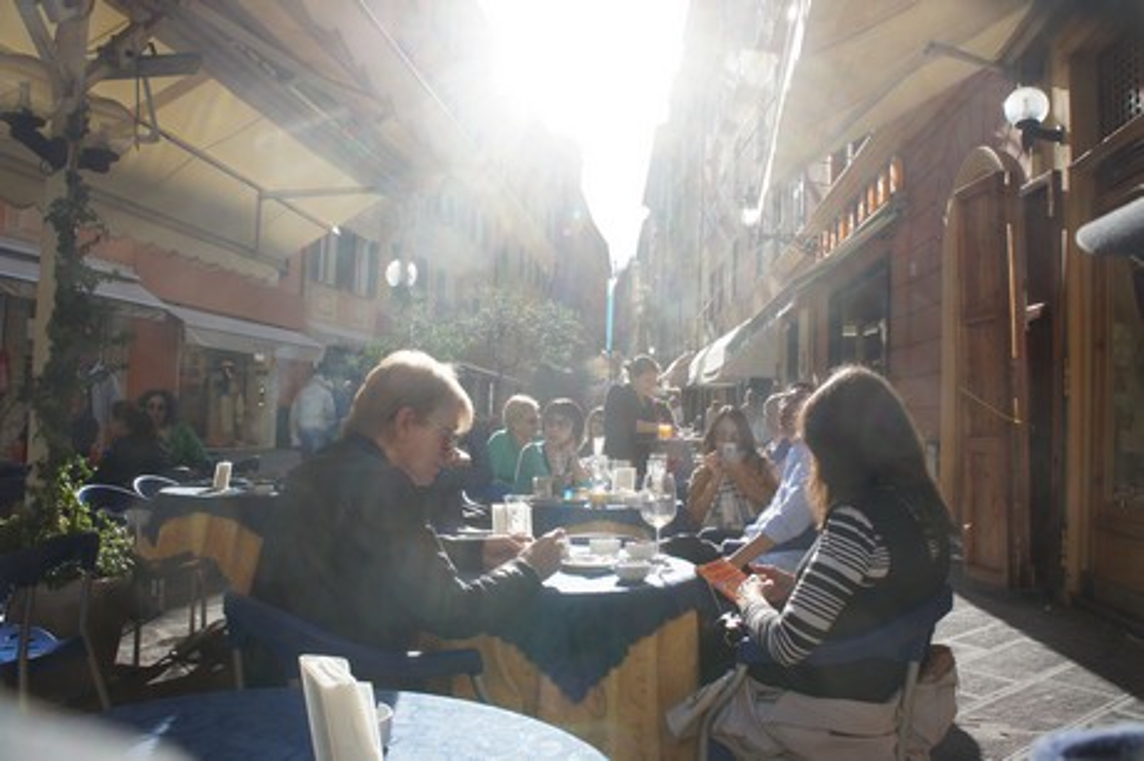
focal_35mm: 27
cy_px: 380
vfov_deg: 47.9
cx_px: 572
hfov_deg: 67.4
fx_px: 857
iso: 200
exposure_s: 1/250
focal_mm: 18
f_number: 7.1
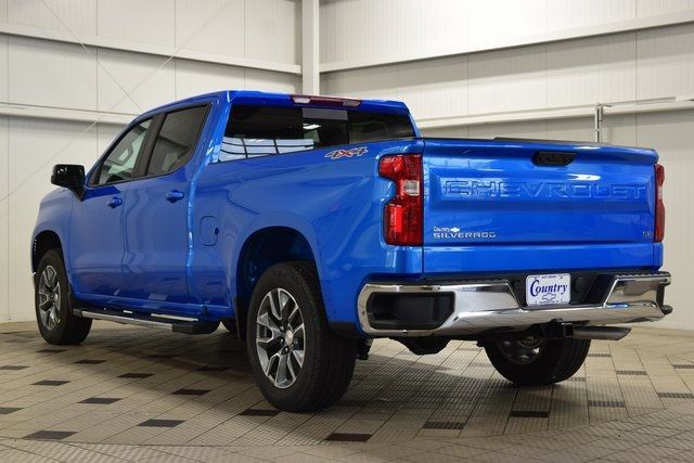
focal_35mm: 57
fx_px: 1099
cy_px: 232
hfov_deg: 35.0
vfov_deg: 23.8
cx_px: 347
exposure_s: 1/20
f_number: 6.3
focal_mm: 38
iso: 400
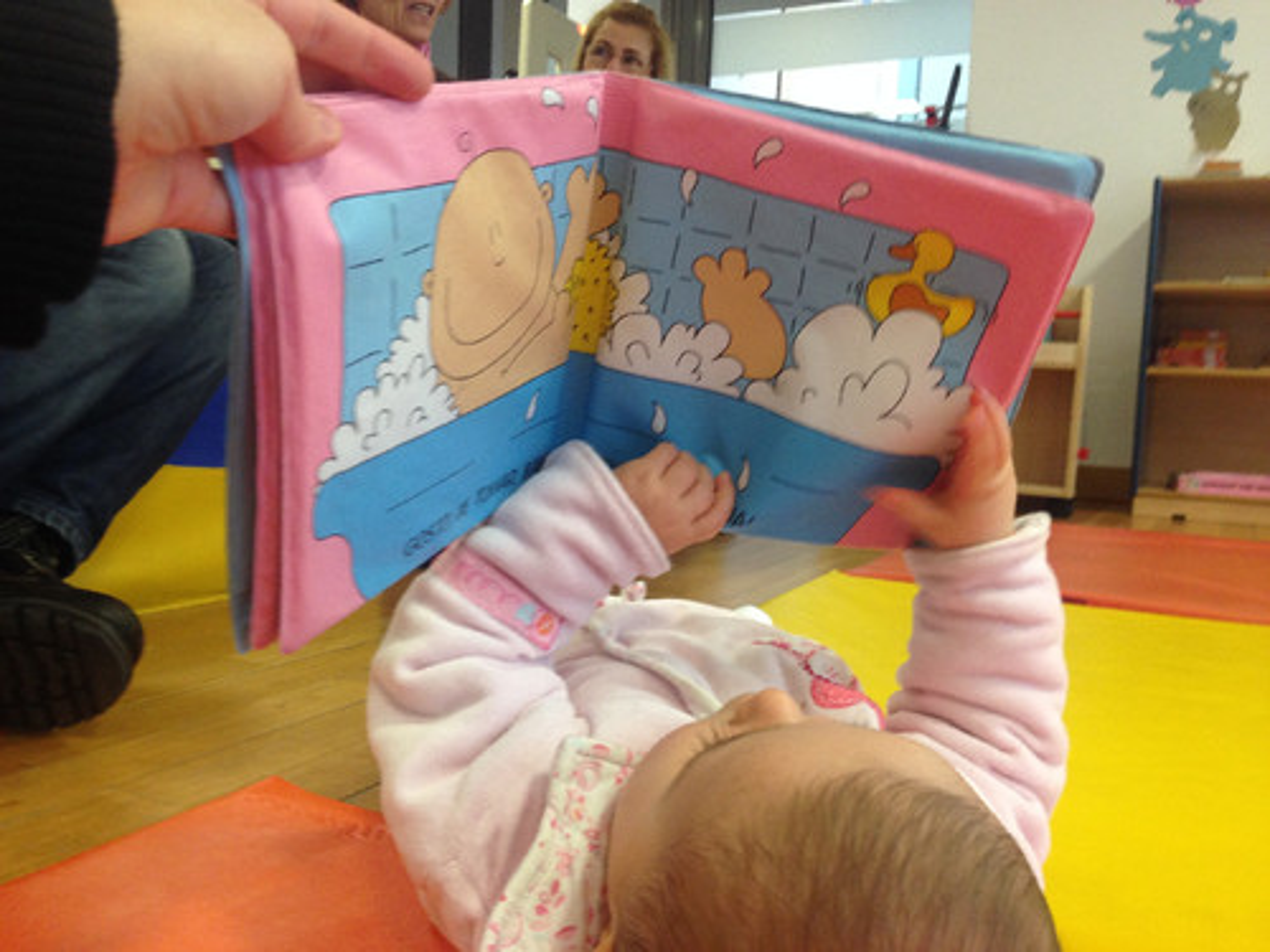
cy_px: 476
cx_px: 635
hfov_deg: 55.4
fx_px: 1211
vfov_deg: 42.9
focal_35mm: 33
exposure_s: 1/20
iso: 100
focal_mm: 4.12
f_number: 2.4
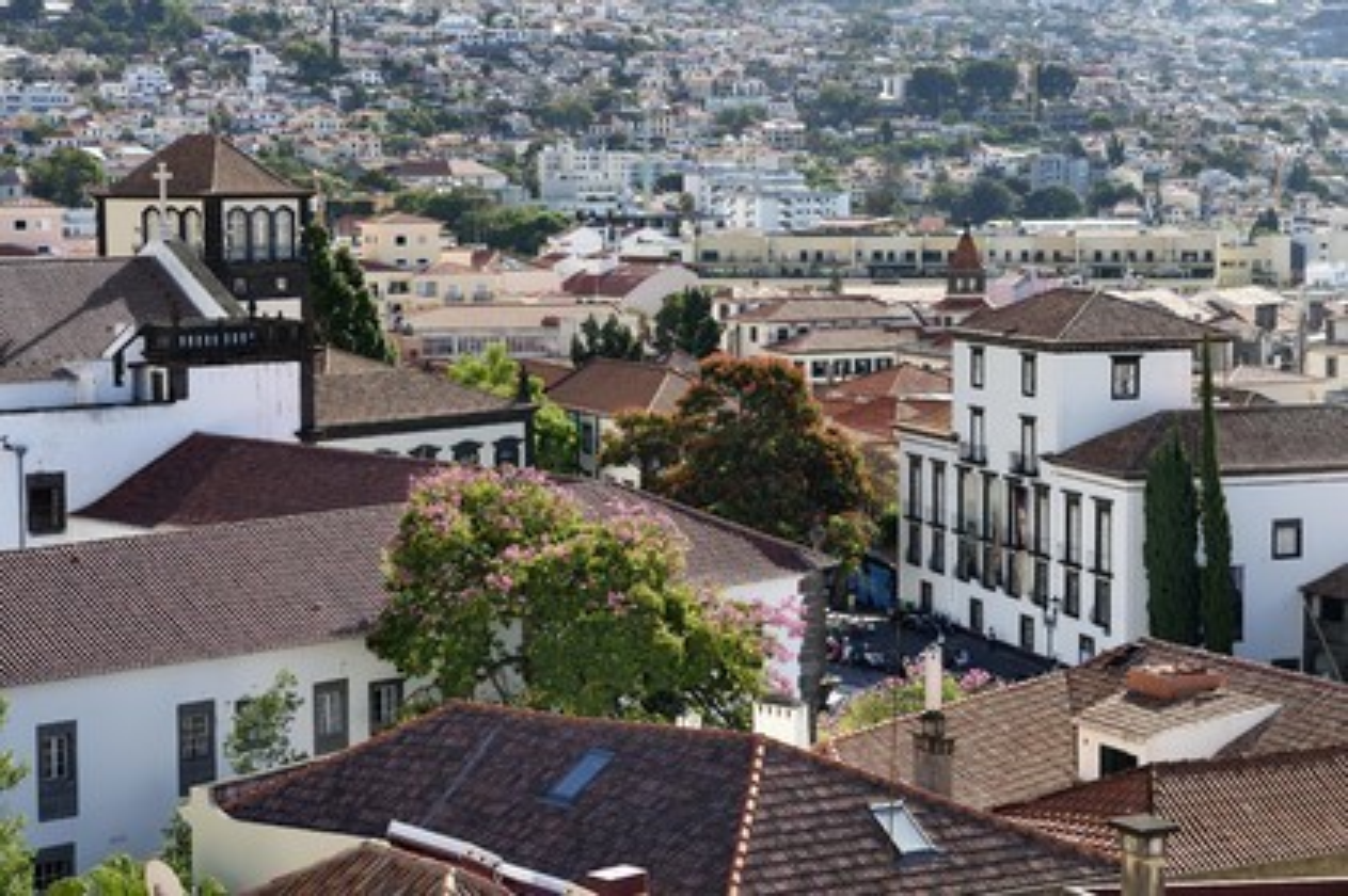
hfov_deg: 26.0
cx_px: 674
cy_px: 448
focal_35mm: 78
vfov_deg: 17.5
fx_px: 2918
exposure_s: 1/160
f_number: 11
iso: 200
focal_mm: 78
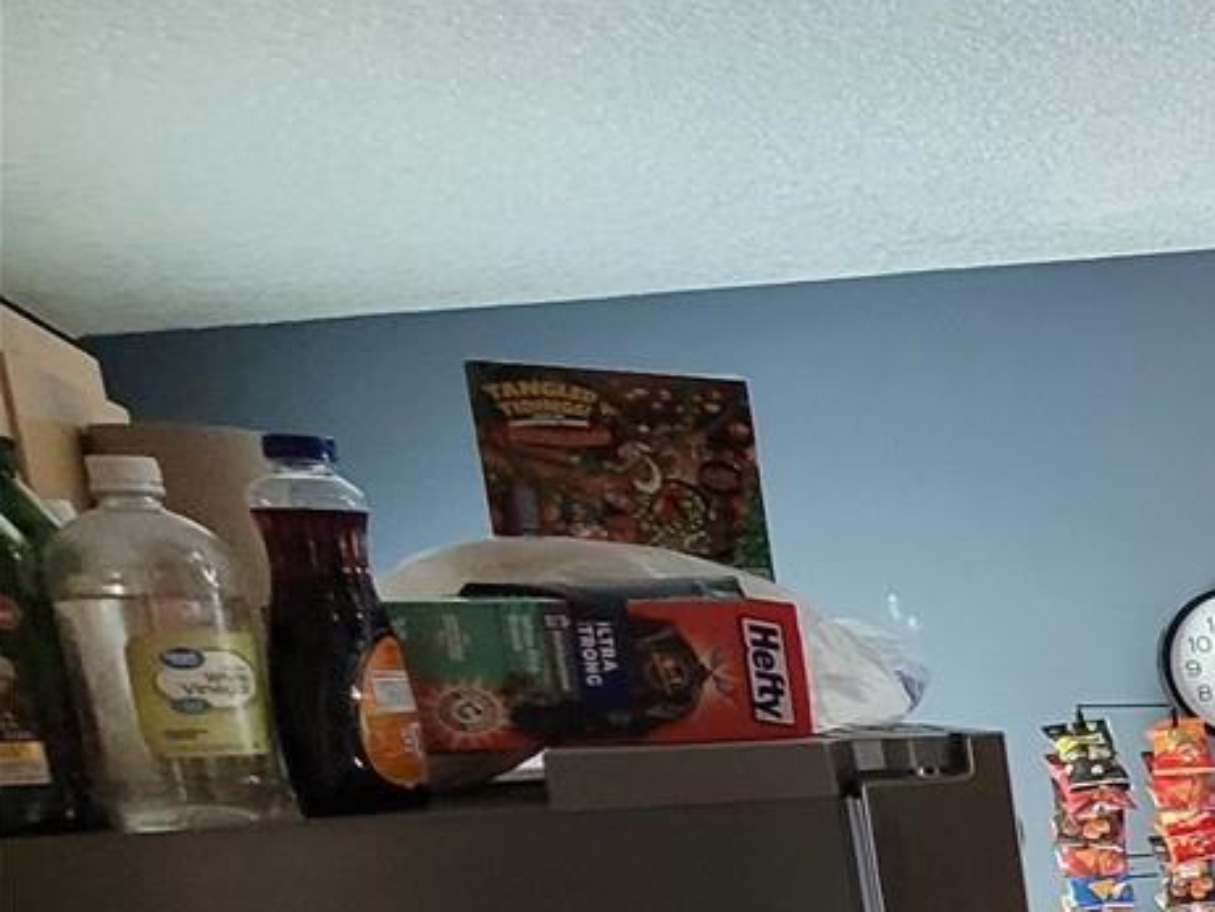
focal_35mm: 45
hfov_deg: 23.8
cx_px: 2101
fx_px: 1580
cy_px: 941
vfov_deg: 29.7
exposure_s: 1/40
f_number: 2.2
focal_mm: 2.2
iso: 400
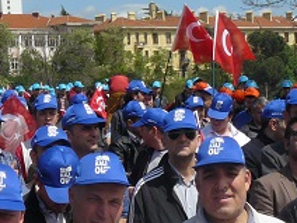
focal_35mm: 119
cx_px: -28
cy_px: 102
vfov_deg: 12.4
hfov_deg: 16.1
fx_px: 1021
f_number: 7.1
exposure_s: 1/400
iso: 100
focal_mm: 6
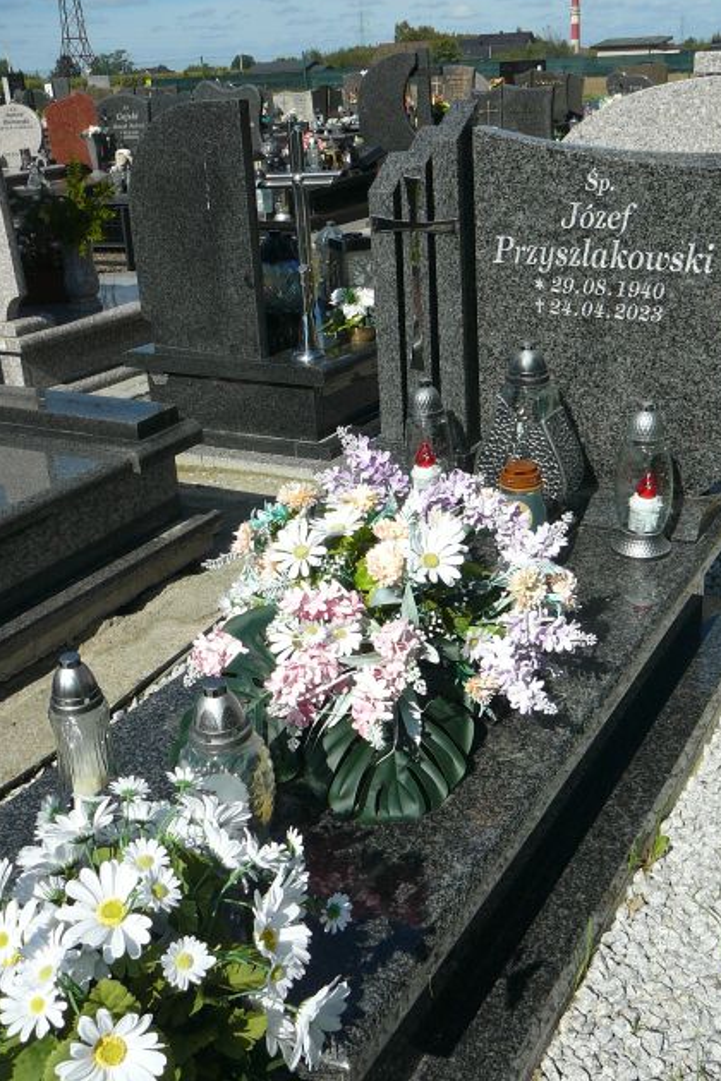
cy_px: 534
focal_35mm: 37
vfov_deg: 51.9
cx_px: 409
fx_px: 1111
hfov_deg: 35.9
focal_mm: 5.2
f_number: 5
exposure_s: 1/640
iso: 80
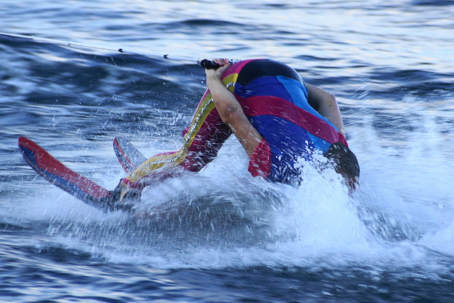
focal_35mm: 375
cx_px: 227
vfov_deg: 3.7
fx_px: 4727
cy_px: 152
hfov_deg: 5.5
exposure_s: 1/100
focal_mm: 250
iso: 400
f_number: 6.3
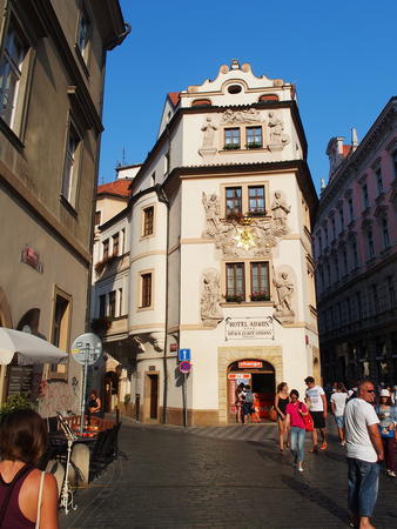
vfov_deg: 63.4
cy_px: 264
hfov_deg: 49.8
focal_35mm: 28
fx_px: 428
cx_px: 198
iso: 100
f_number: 4.5
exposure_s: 1/800
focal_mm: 6
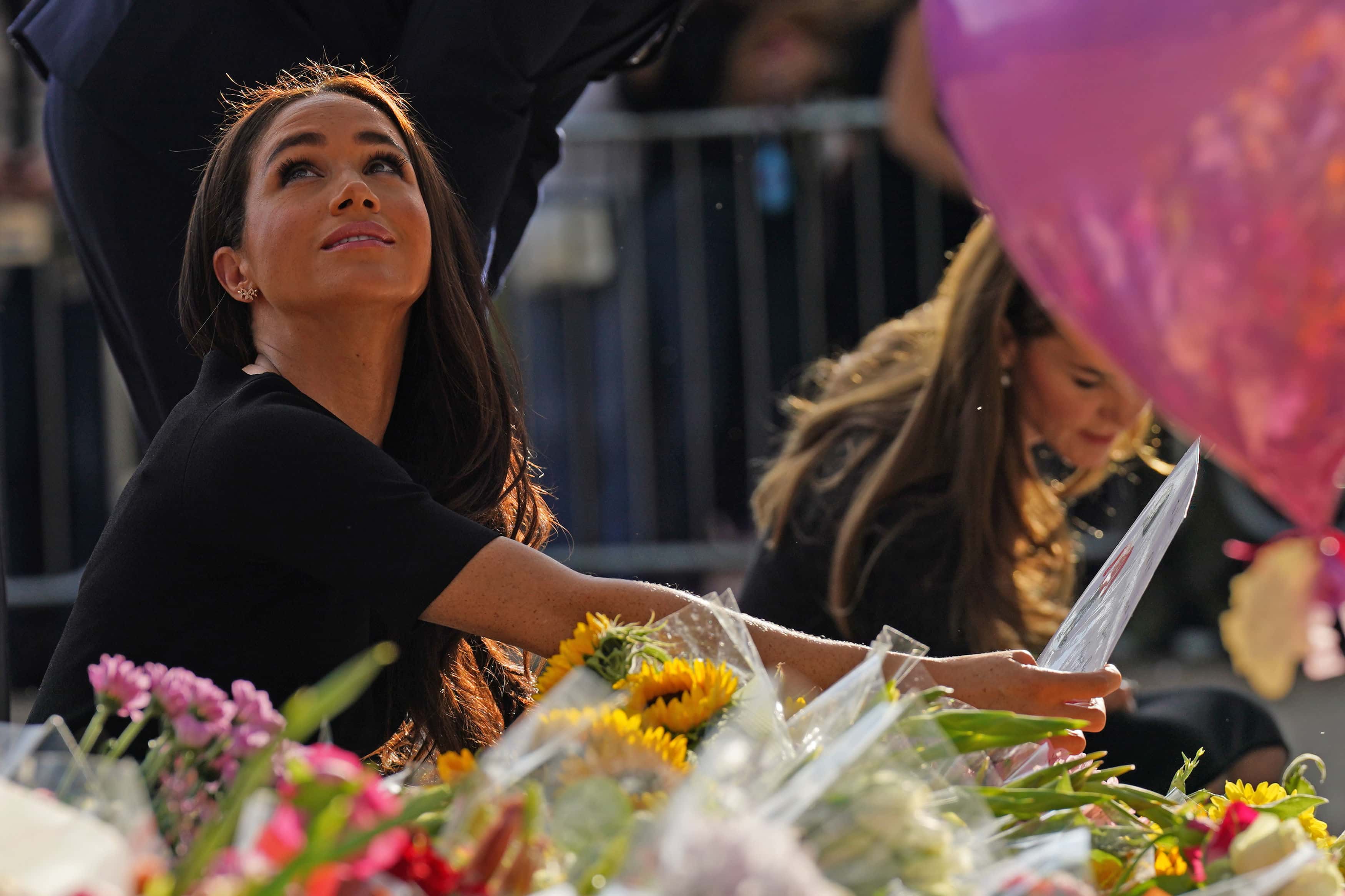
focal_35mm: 163
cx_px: 672
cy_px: 448
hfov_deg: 12.6
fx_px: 6089
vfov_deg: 8.4
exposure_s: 1/1000
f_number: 4.5
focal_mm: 163
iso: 160
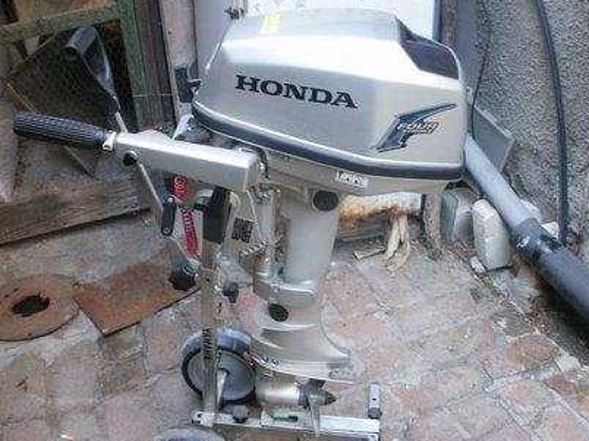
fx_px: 731
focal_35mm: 43
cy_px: 199
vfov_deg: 33.5
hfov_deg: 43.9
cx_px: 305
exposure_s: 1/20
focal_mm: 6.3
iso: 125
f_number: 3.5
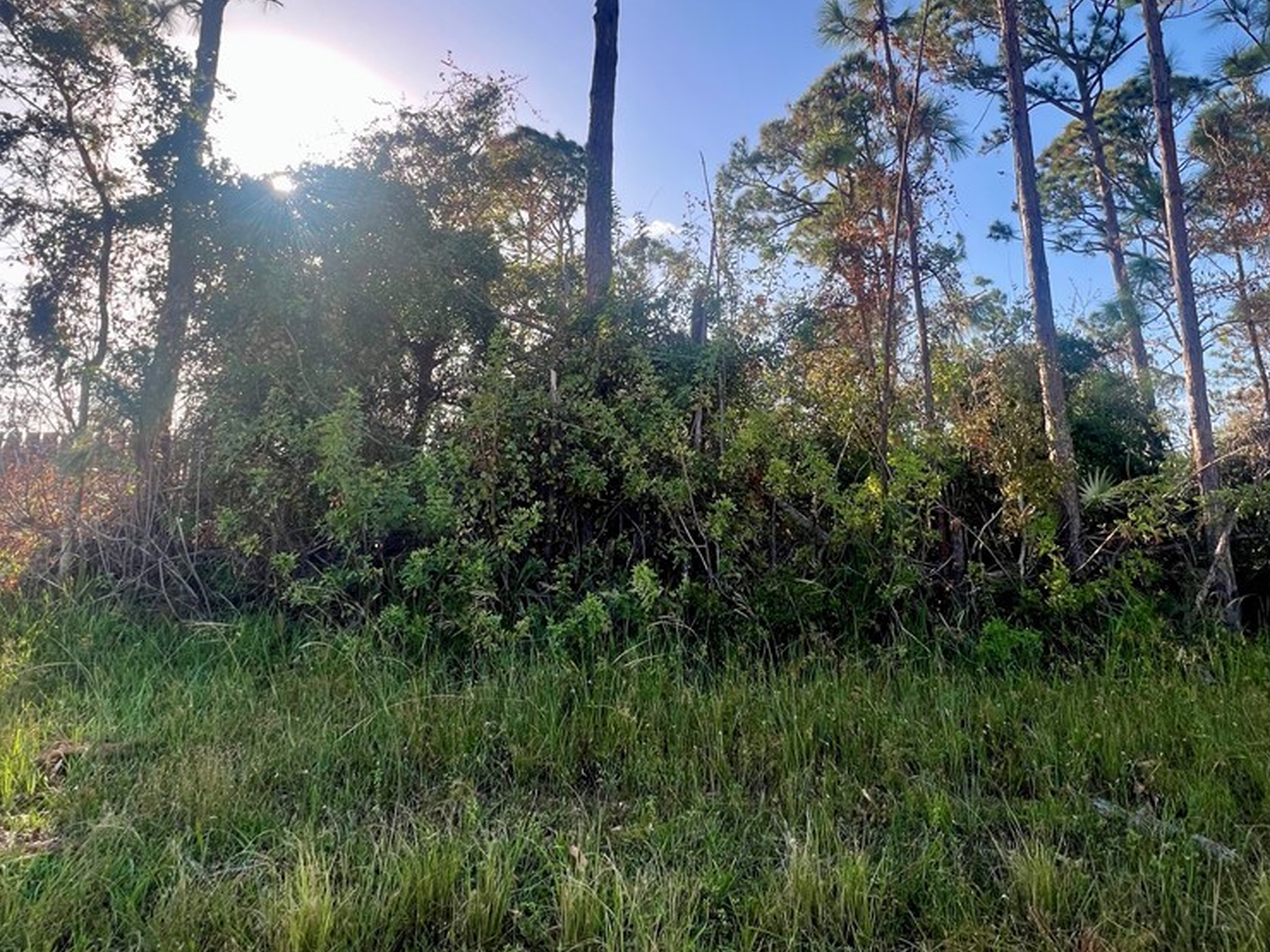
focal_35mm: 18
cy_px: 379
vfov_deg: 70.8
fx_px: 660
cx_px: 681
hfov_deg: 87.6
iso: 32
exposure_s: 1/347
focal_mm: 1.57
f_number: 1.8
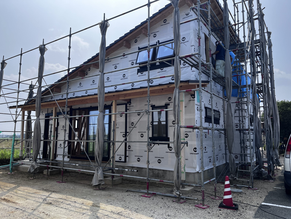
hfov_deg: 67.3
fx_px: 219
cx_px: 146
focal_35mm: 26
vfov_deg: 53.1
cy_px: 110
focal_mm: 5.1
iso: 50
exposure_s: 1/3413
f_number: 1.6
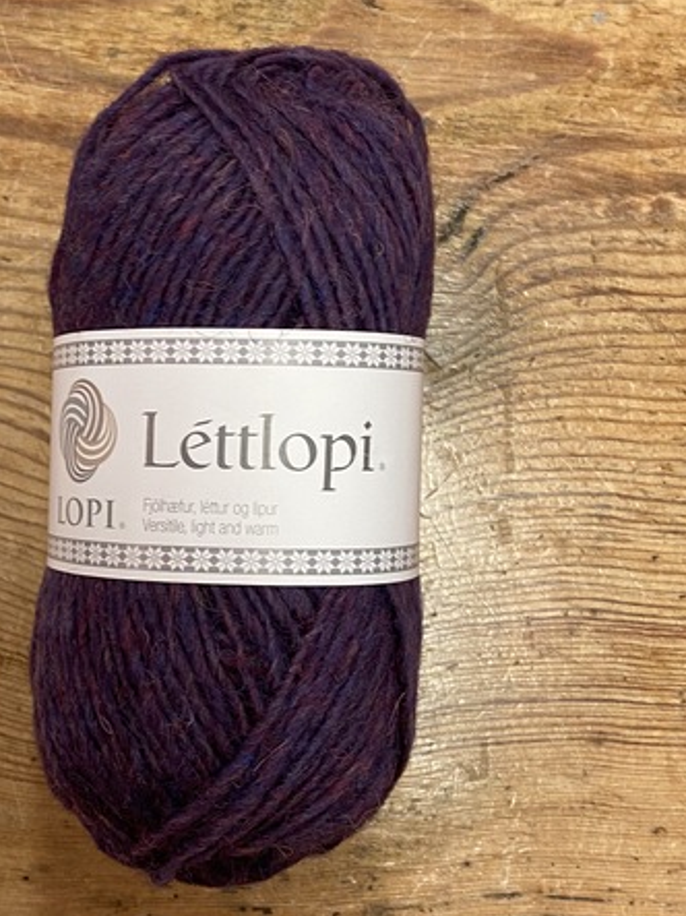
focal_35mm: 47
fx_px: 1242
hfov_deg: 30.6
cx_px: 221
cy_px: 488
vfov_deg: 40.4
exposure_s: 1/50
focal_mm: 4.25
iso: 80
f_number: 1.8
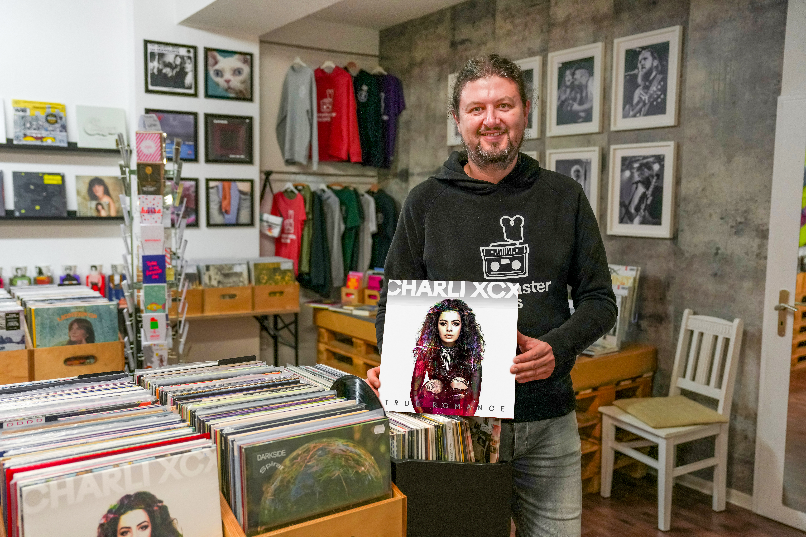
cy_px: 268
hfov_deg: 58.7
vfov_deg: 41.1
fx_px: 716
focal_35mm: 32
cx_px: 403
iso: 800
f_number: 2.8
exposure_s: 1/160
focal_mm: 32
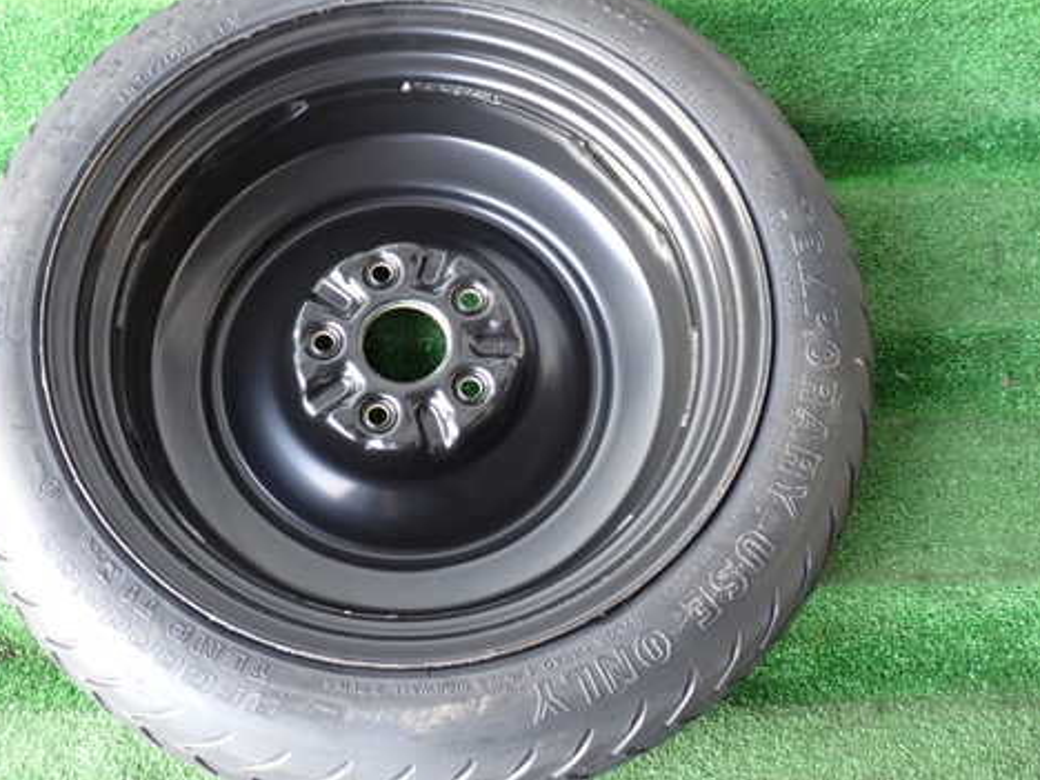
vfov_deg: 35.1
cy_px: 376
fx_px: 1232
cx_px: 389
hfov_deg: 45.4
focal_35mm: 41
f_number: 2.4
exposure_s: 1/30
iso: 250
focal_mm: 5.79
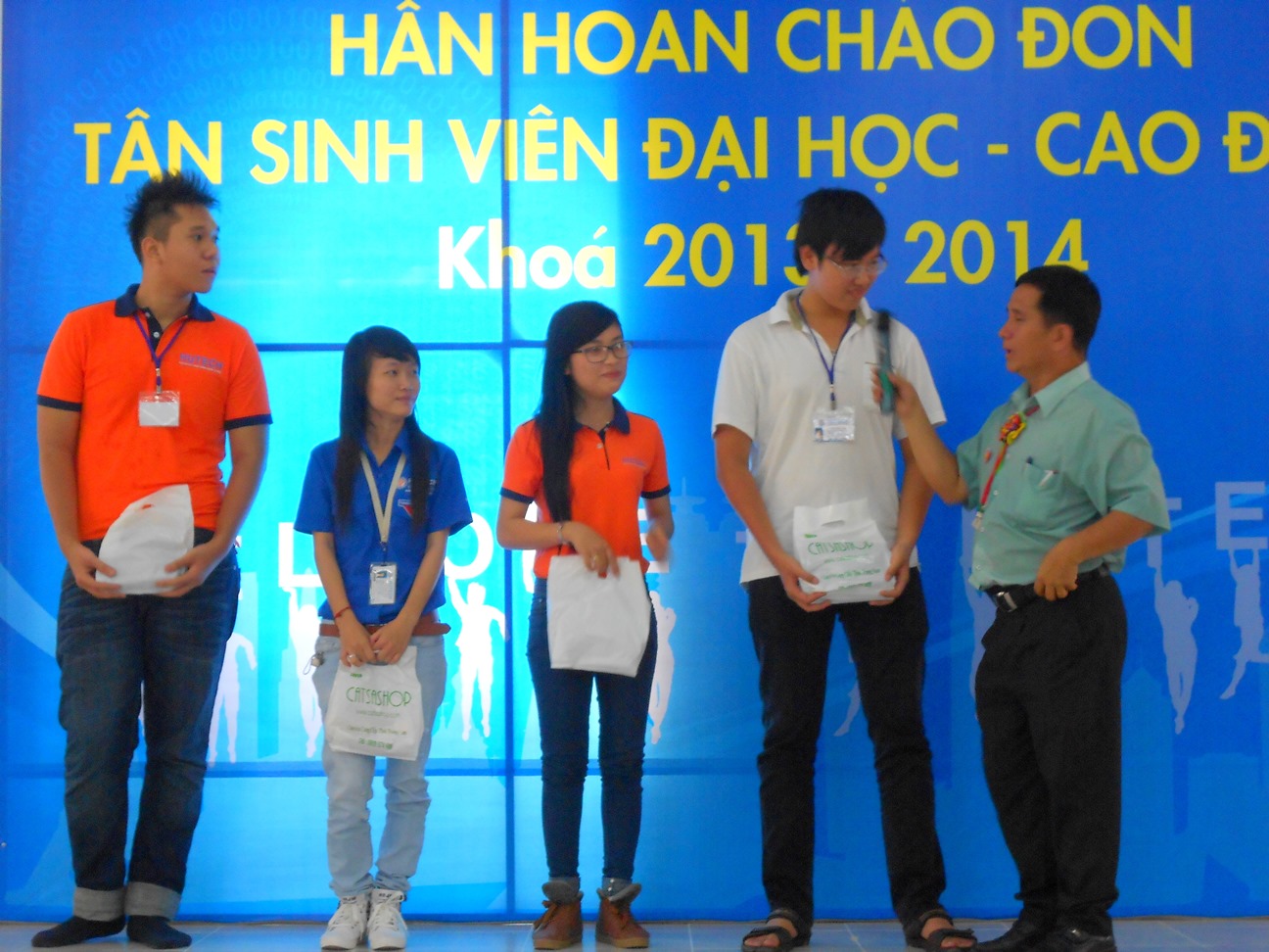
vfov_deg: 19.4
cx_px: 634
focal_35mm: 76
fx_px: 2786
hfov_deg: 25.7
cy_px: 476
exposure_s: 1/20
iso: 200
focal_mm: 13.5
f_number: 5.8
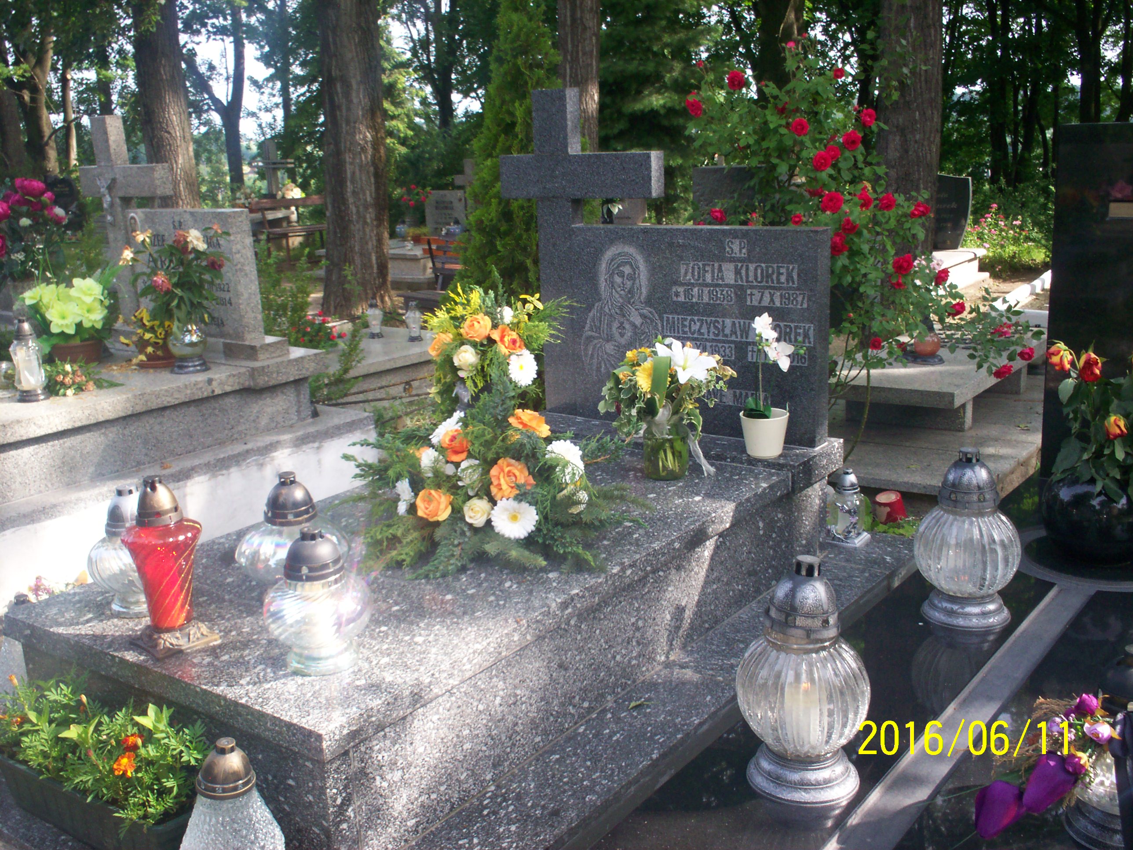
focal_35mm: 36
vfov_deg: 39.7
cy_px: 425
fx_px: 1178
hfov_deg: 51.4
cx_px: 566
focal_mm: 6
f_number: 4.5
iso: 100
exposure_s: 1/86.9
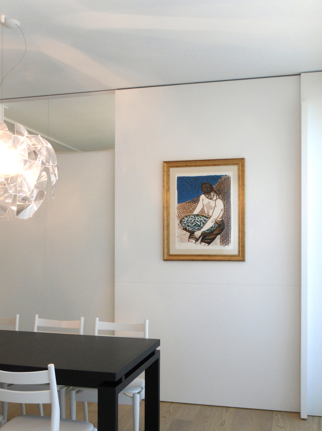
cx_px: 146
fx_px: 684
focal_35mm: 55
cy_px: 251
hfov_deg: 26.5
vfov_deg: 34.9
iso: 100
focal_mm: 6.3
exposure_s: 1/45
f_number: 3.5
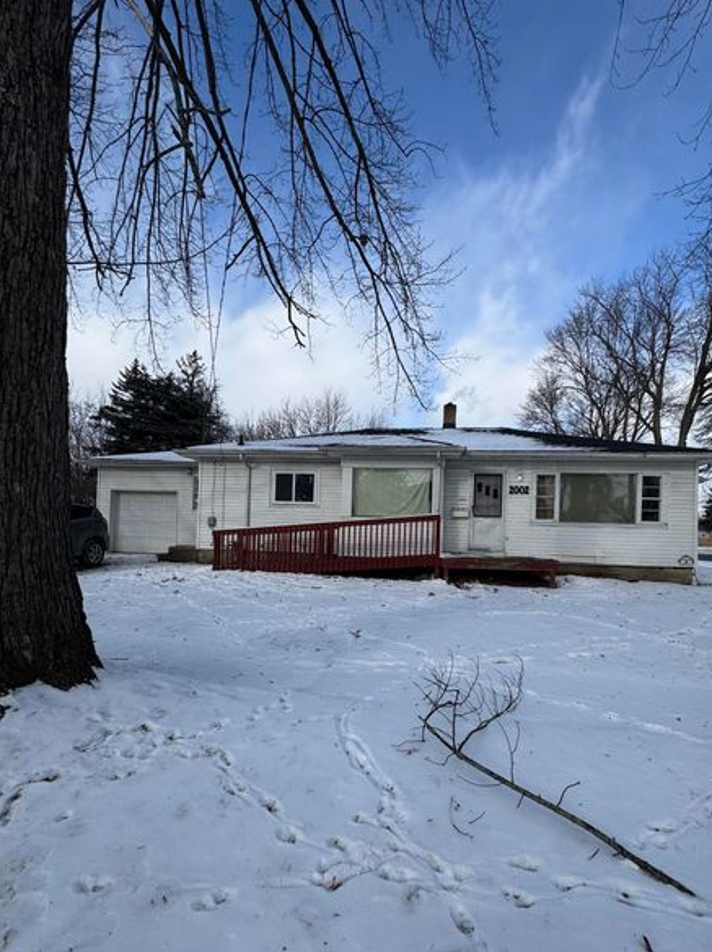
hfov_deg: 77.9
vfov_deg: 94.1
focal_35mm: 16
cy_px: 532
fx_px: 439
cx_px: 386
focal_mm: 2.22
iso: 50
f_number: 2.2
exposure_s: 1/1880
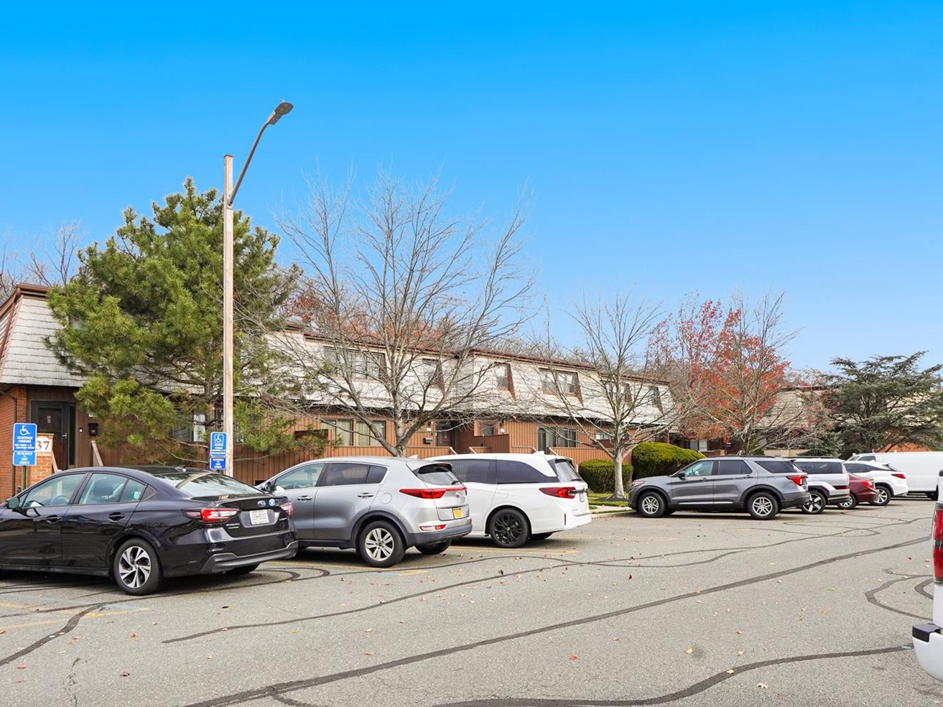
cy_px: 462
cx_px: 515
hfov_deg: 71.5
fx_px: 654
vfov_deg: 55.8
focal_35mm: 24
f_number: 9
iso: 400
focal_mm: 16
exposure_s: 1/400
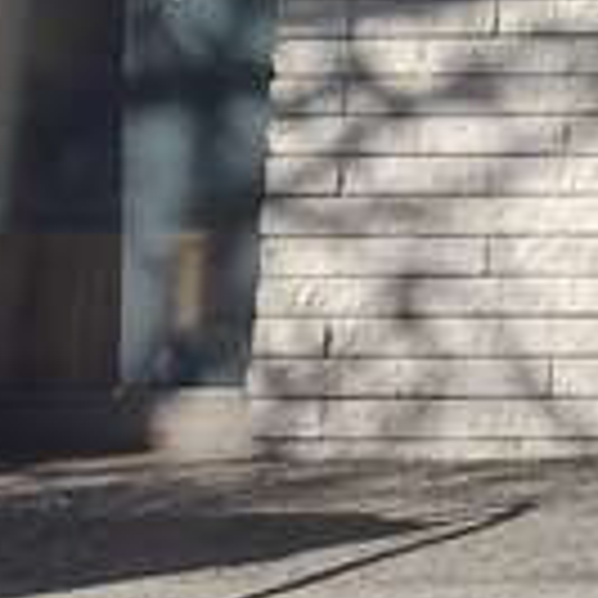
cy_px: -504
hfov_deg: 10.9
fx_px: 2814
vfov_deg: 11.2
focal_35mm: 144
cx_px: 1259
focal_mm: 4.71
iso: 100
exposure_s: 1/2391
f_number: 1.7
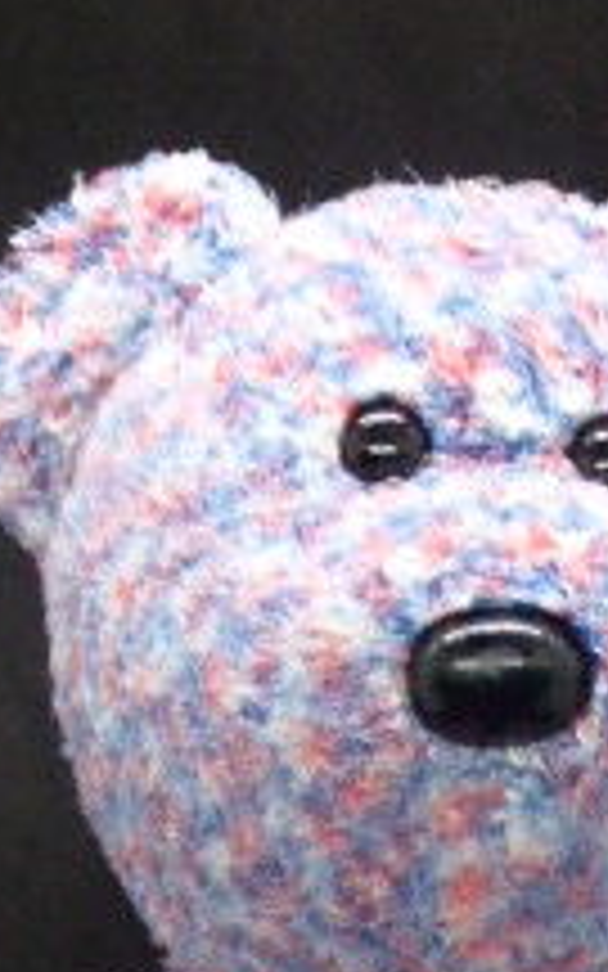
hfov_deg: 9.7
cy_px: 1426
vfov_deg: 14.5
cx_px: 576
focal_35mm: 135
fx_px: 3579
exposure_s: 1/50
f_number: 3.9
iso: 400
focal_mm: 7.4
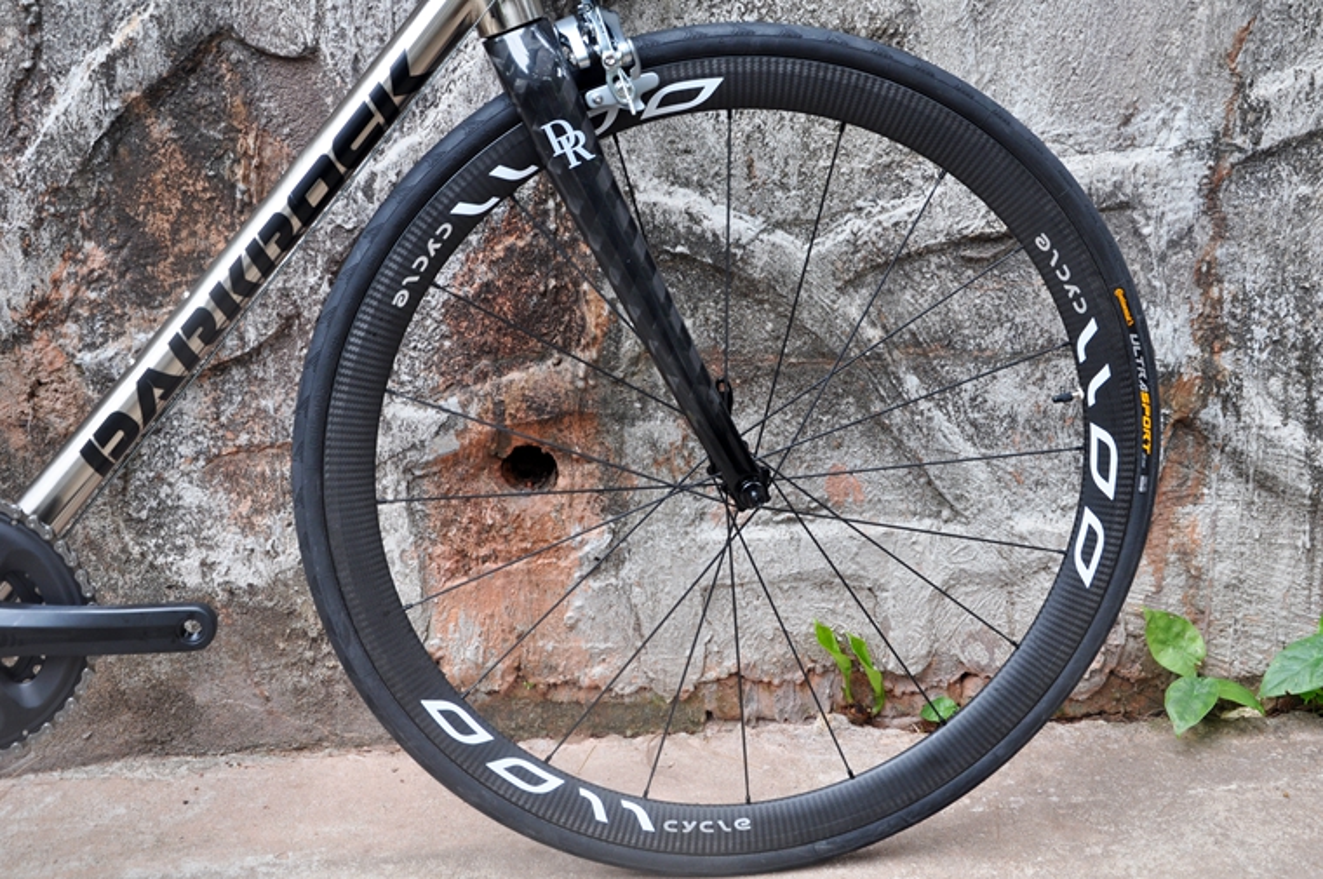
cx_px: 662
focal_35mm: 48
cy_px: 440
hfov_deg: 41.2
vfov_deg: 28.0
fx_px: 1762
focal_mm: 32
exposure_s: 1/60
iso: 400
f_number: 6.7
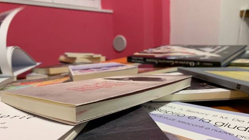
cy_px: 92
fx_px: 192
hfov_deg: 66.0
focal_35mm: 29
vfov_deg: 39.8
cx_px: 127
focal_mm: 4.25
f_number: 1.8
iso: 250
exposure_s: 1/50
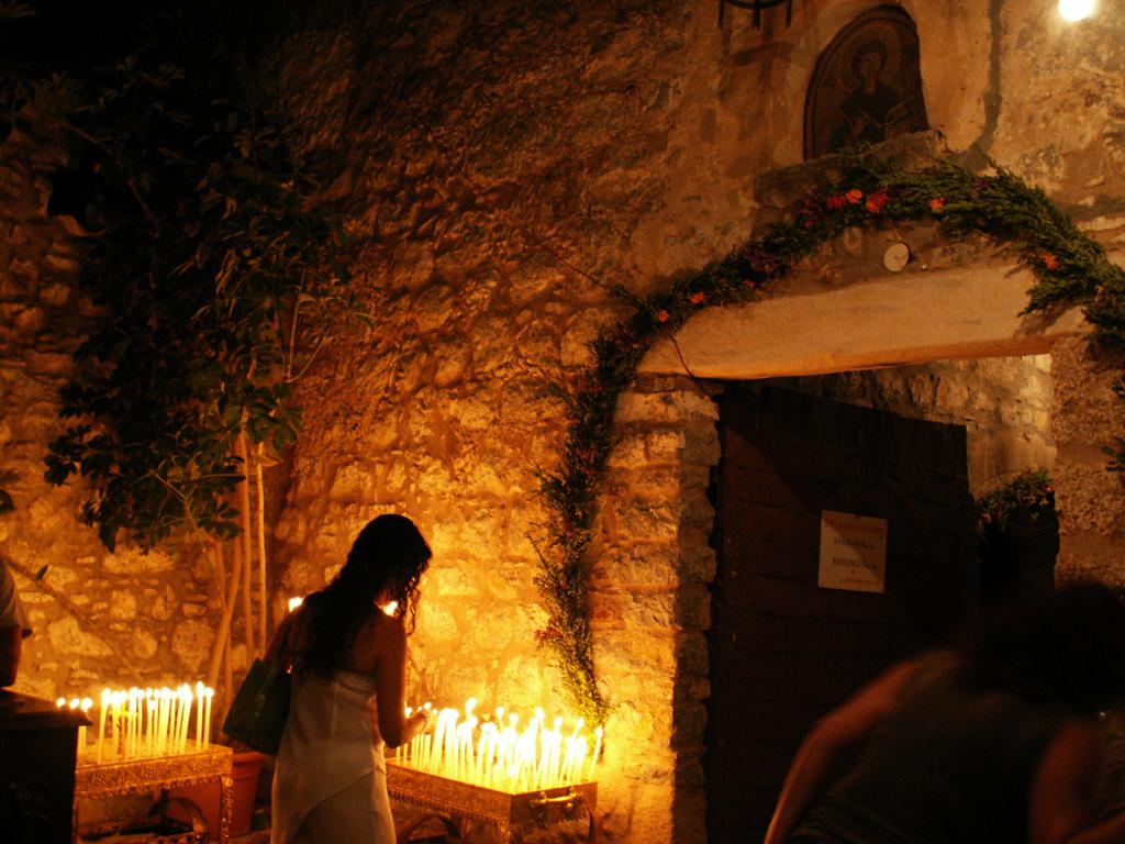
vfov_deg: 40.7
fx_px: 1137
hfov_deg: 52.6
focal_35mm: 35
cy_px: 422
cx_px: 562
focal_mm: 5.86
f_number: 2.8
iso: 100
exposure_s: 1/5
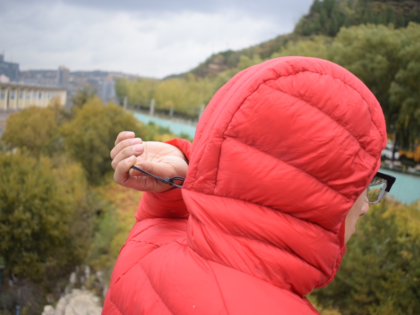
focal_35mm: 39
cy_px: 158
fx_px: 473
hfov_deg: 47.9
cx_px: 217
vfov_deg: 36.8
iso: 250
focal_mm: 24
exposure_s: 1/250
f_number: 4
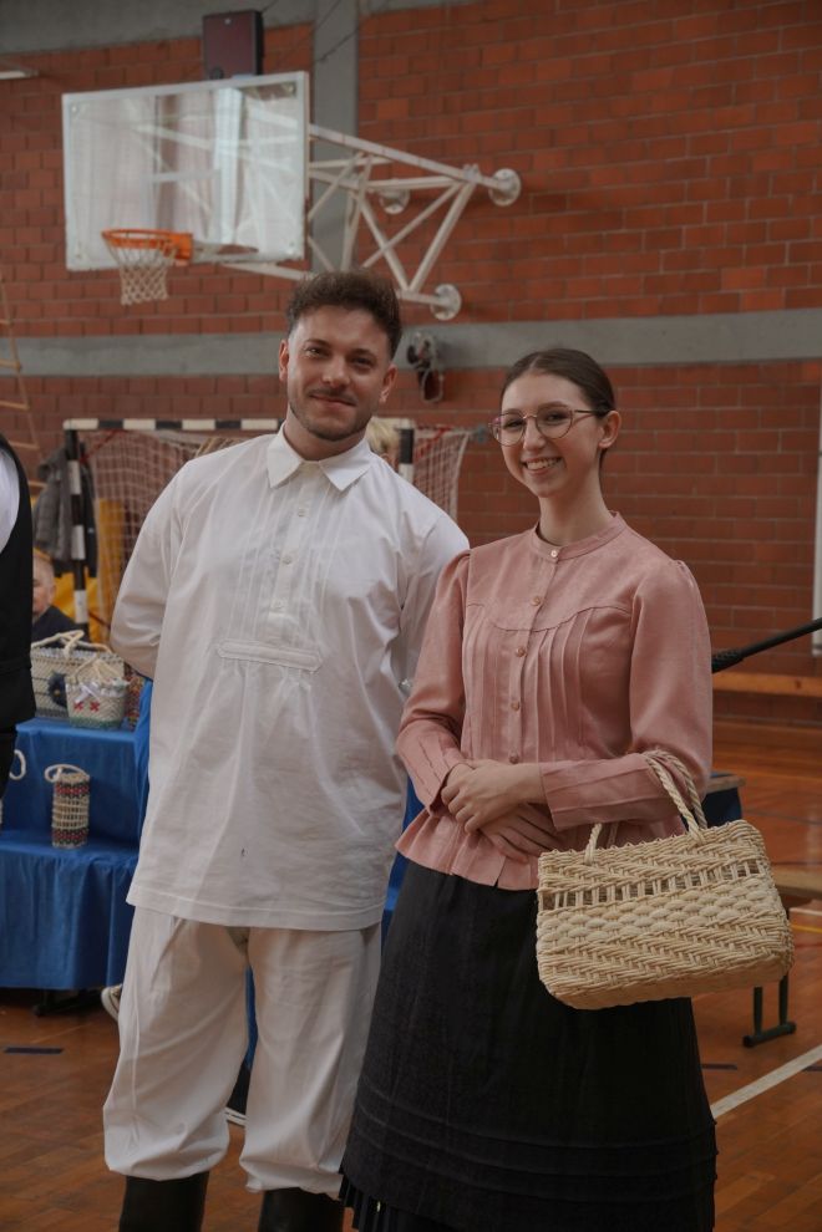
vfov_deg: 34.1
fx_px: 2009
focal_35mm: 59
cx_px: 411
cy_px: 616
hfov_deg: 23.1
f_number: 5
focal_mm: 39.1
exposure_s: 1/200
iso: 1000
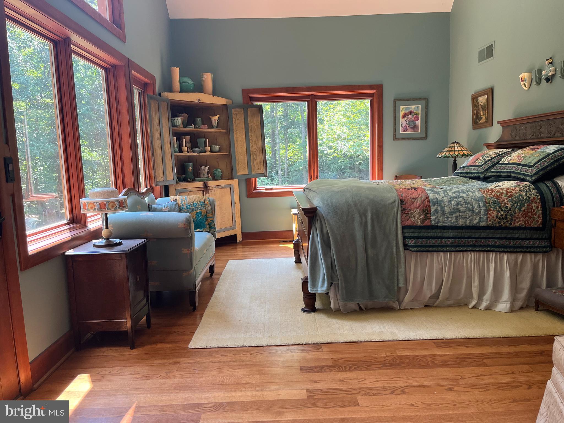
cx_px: 282
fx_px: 424
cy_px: 212
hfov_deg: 67.3
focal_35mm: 26
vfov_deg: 53.1
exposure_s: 1/121
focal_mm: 5.1
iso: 125
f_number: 1.6
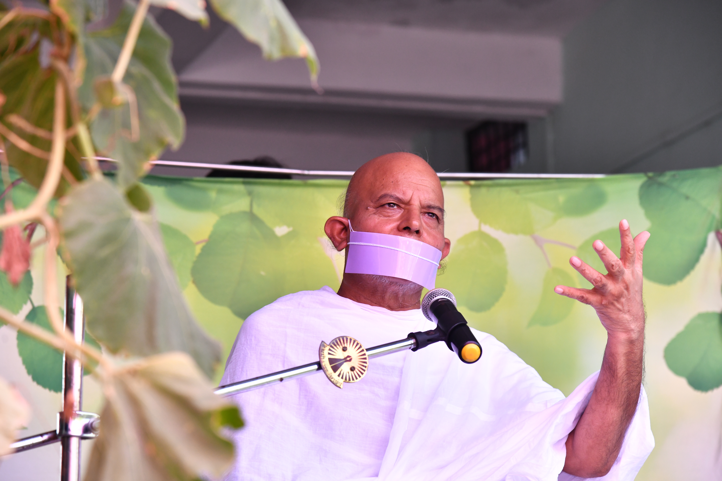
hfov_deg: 17.1
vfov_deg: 11.4
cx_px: 361
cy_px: 240
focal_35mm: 120
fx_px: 2406
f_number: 5
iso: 1000
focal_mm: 120
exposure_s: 1/320
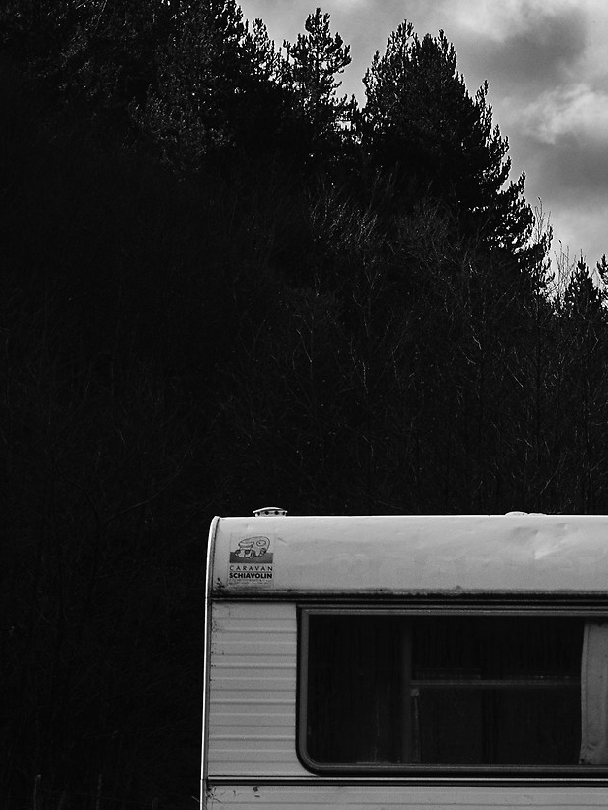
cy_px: 79
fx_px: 3300
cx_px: 515
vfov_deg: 13.9
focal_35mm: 141
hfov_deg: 10.5
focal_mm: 24
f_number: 3.5
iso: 200
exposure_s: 1/1000
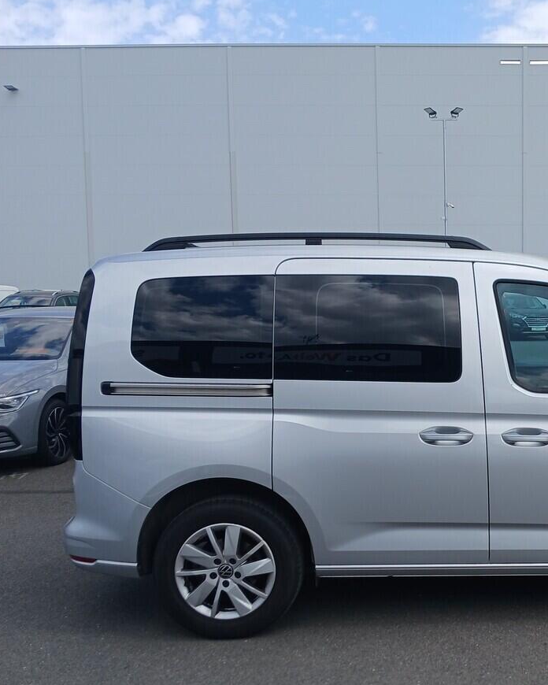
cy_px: 387
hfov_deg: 33.5
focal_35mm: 42
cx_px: 511
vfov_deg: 43.7
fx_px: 851
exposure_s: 1/431
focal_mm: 3.98
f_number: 1.8
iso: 20
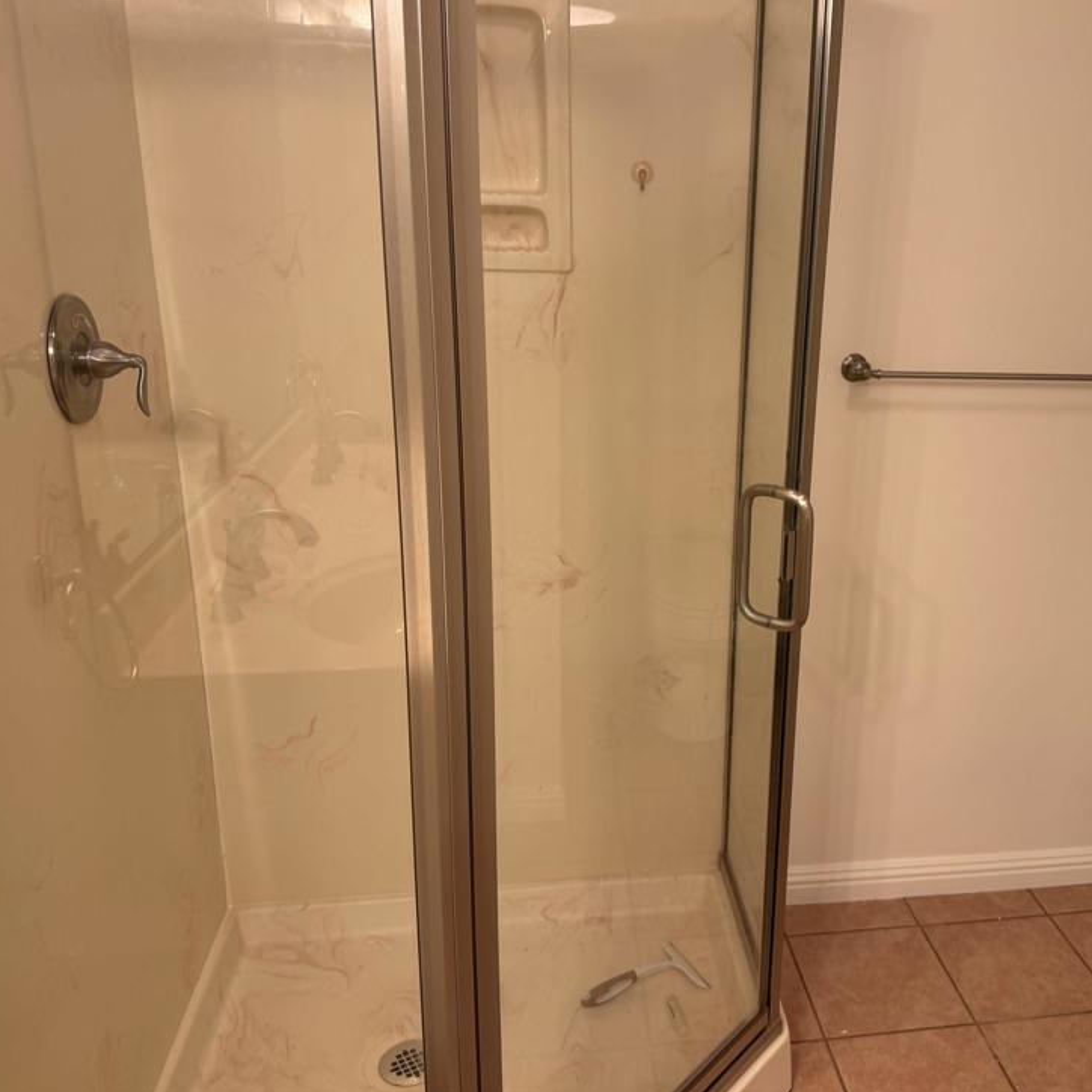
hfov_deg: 53.2
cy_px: 519
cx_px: 709
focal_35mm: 30
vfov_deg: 54.0
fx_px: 1071
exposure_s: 1/60
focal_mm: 6.76
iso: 125
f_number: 1.78
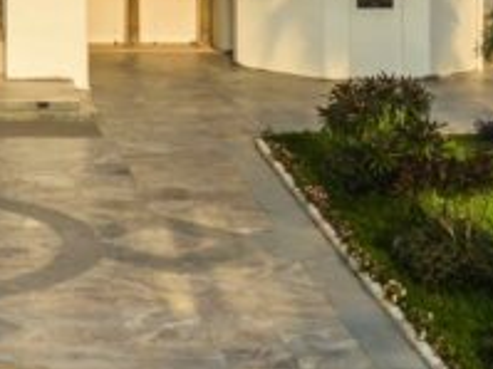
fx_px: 2007
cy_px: -319
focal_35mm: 141
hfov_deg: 13.6
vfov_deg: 9.9
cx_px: -82
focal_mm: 12.29
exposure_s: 1/100
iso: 100
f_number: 11
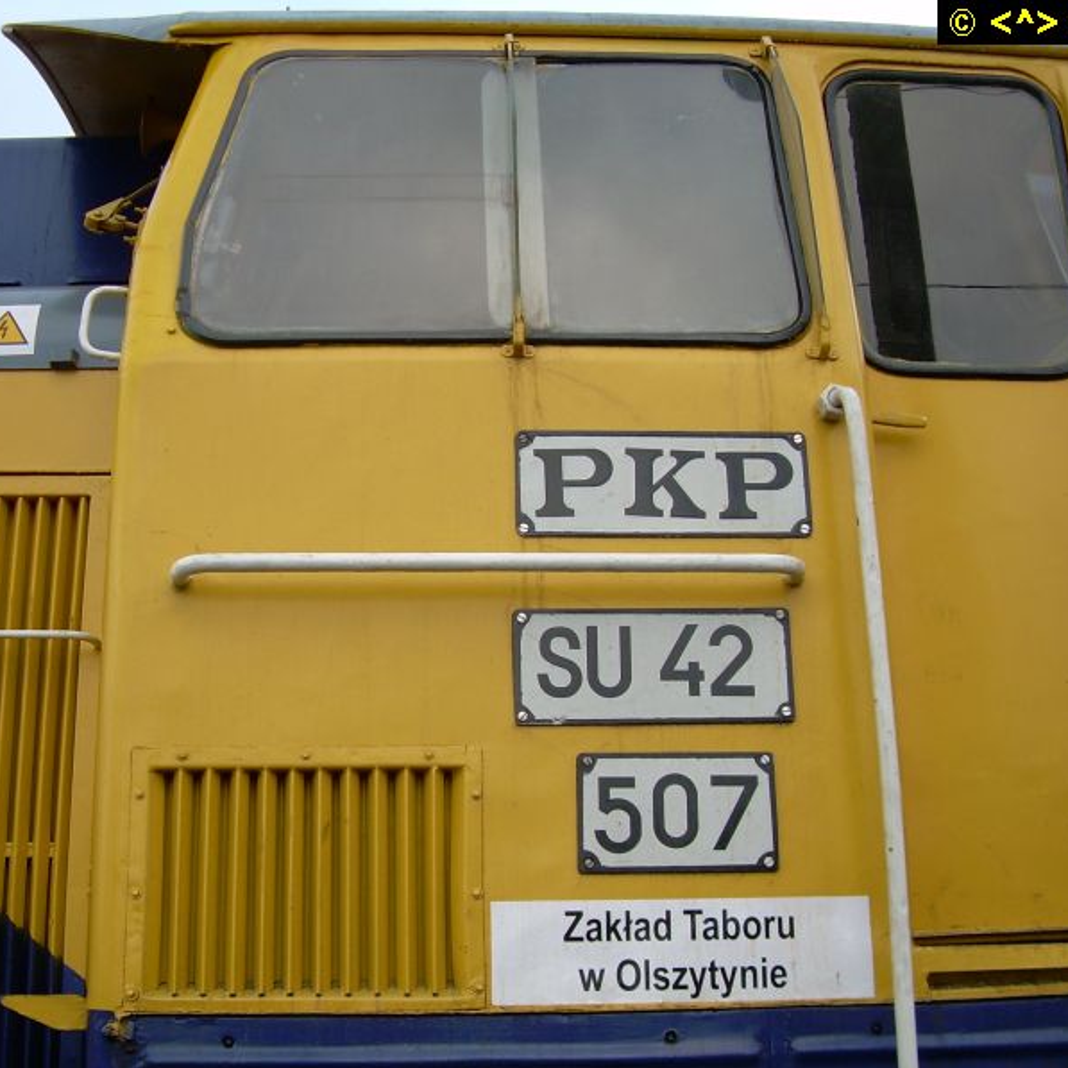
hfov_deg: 37.5
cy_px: 533
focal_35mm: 45
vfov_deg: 37.6
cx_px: 462
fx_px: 1571
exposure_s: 1/38.9
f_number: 2.8
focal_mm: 6.3
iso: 50
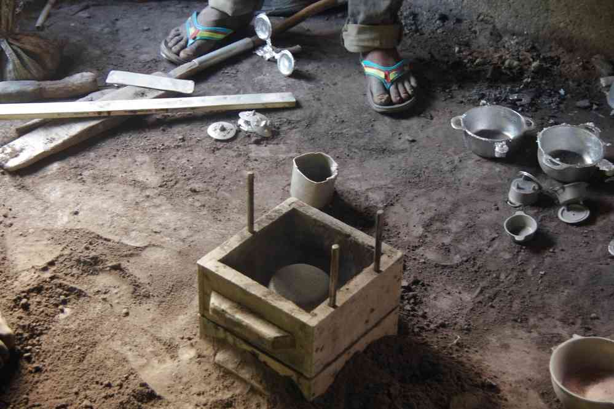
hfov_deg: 27.0
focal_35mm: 75
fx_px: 1279
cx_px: 307
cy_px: 204
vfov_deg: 18.2
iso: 3200
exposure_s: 1/10
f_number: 6.3
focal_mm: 50
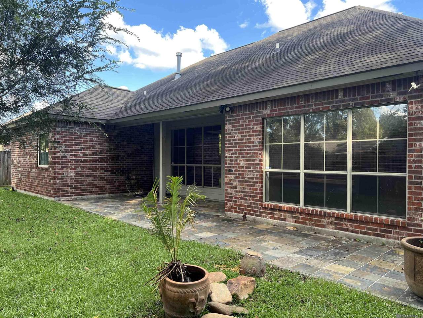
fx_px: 318
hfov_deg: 67.3
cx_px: 212
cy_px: 159
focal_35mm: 26
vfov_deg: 53.1
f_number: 1.5
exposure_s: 1/328
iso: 50
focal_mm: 5.7
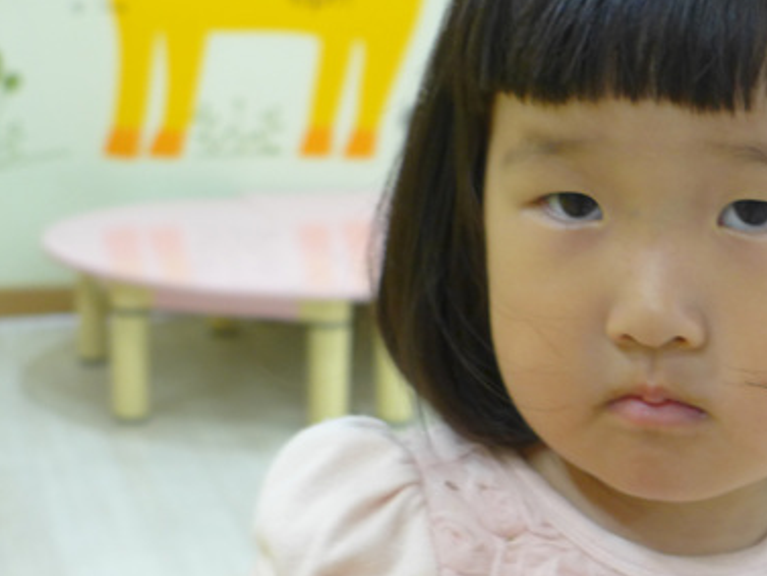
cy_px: 204
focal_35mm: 73
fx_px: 1618
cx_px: 647
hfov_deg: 26.0
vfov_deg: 20.1
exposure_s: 1/80
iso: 200
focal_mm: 8.4
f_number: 1.8
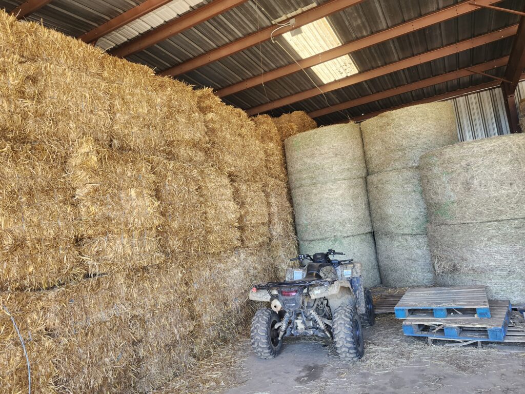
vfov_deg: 58.9
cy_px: 197
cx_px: 262
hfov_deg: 73.9
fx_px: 349
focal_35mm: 23
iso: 160
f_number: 1.8
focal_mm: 5.54
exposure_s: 1/180
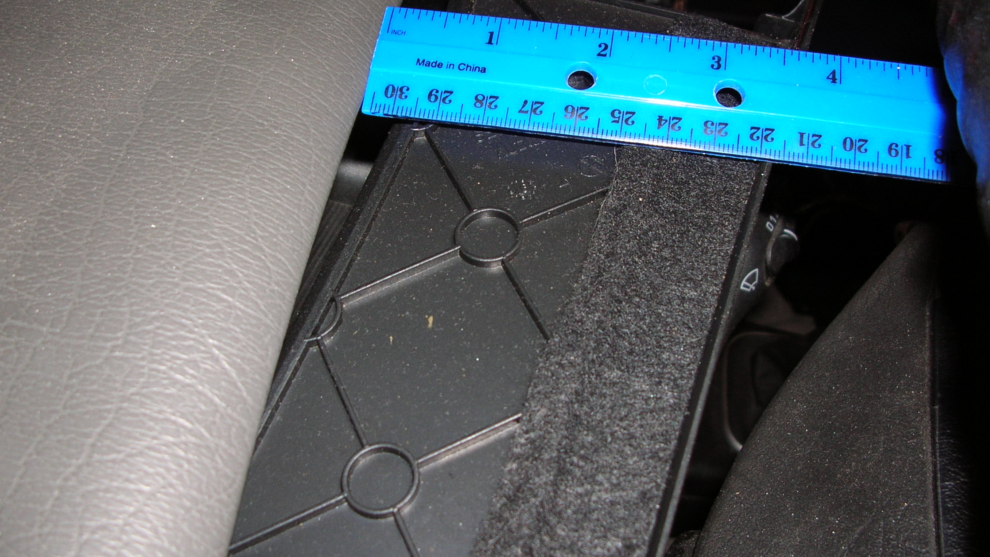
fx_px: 1024
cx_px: 506
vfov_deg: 30.4
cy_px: 297
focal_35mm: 39
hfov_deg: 51.6
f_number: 2.8
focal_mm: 5.8
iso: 50
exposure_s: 1/60.1
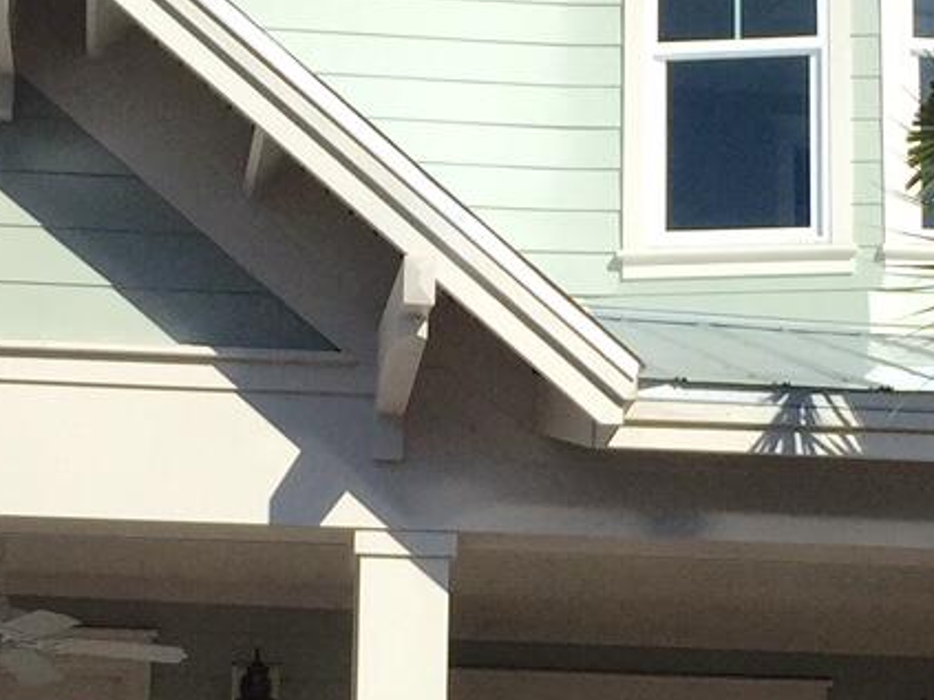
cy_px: 411
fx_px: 3021
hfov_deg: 17.6
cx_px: 532
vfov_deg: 13.2
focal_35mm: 112
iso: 32
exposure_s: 1/5650
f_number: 2.2
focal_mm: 4.15
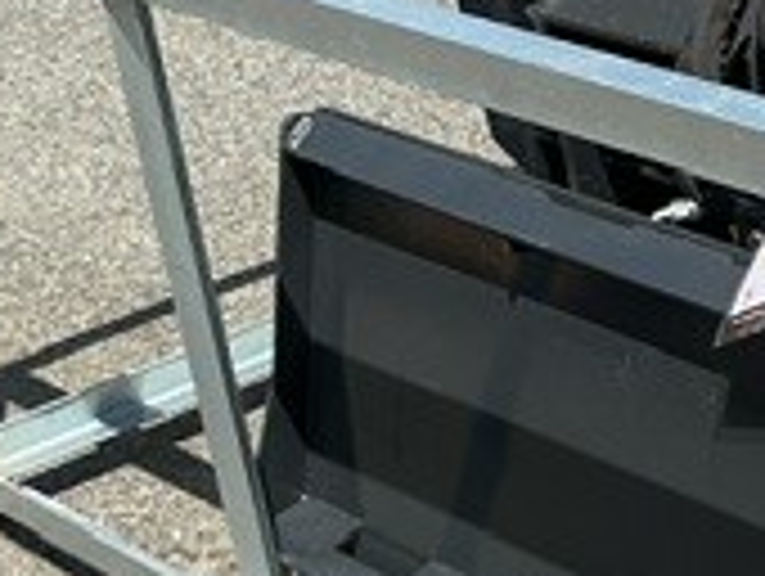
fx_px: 2412
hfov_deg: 16.6
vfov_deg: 13.5
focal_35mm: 109
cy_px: 536
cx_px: 1089
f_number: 1.8
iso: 25
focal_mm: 3
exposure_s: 1/1730
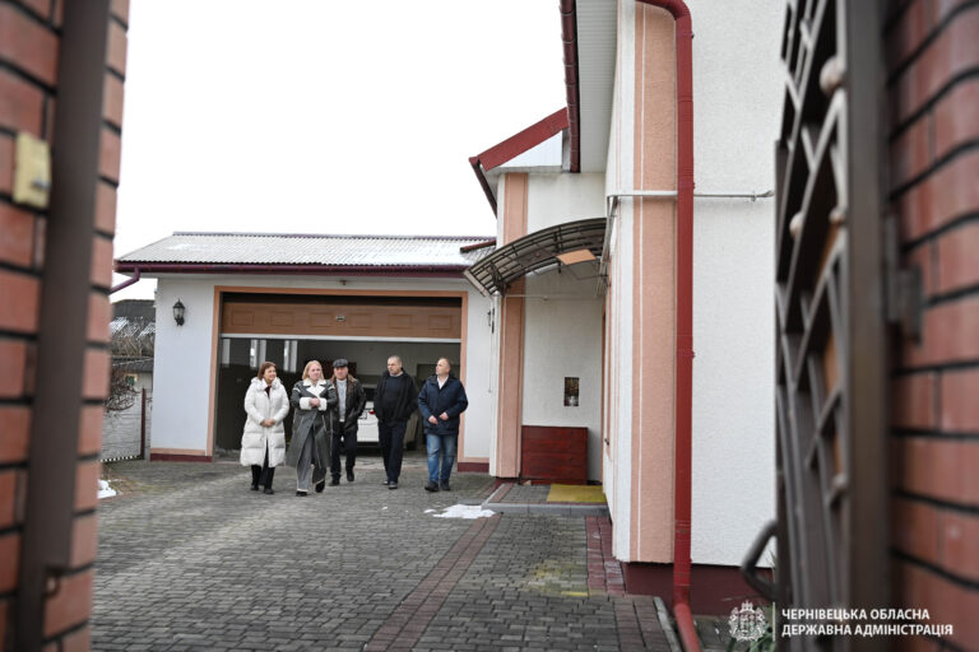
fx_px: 952
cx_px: 490
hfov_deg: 54.4
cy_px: 326
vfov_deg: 37.9
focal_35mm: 35
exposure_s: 1/320
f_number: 2.8
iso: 125
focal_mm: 35
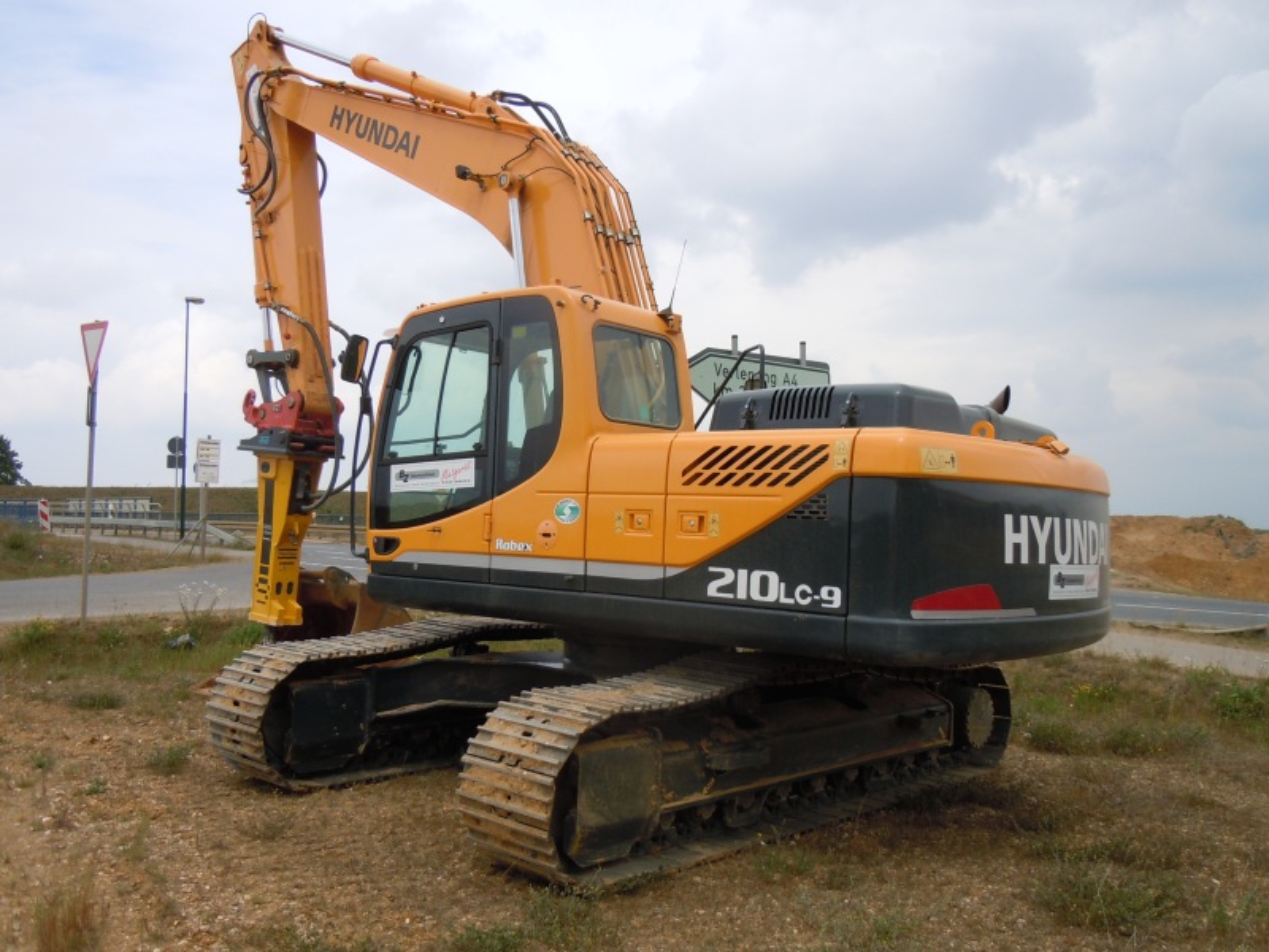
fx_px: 1100
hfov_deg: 60.0
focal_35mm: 30
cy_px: 476
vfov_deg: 46.8
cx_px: 634
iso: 100
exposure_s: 1/800
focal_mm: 5.4
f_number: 3.5
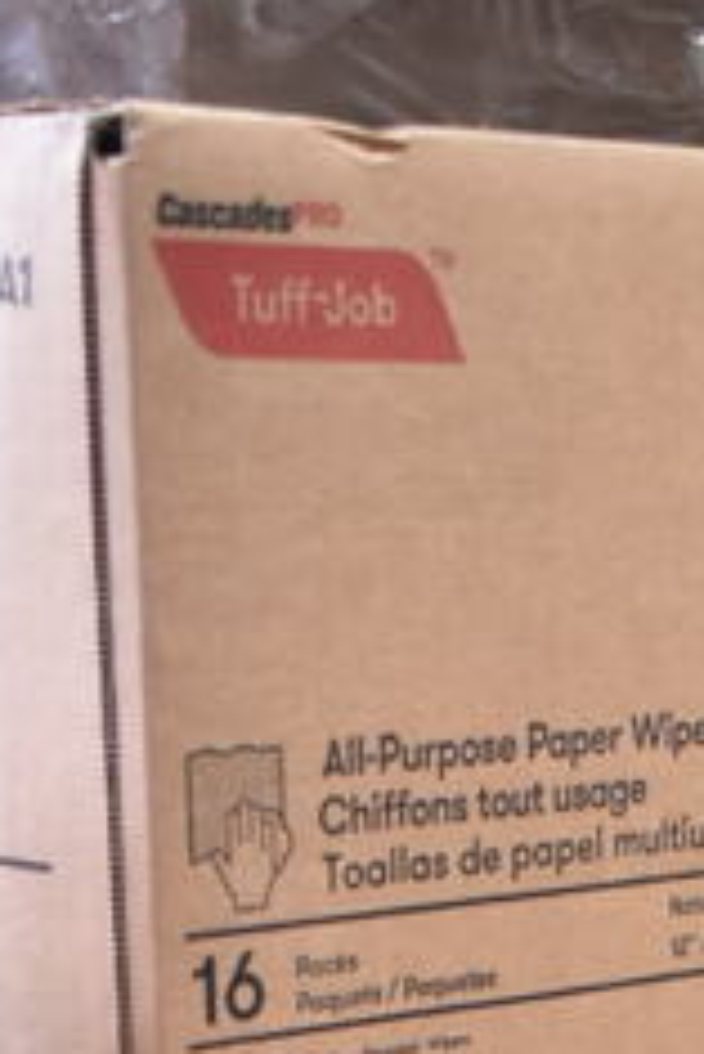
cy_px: 1747
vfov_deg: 16.9
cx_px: 686
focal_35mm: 105
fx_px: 3075
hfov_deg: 12.9
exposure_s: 1/125
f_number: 3.5
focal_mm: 18
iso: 1400
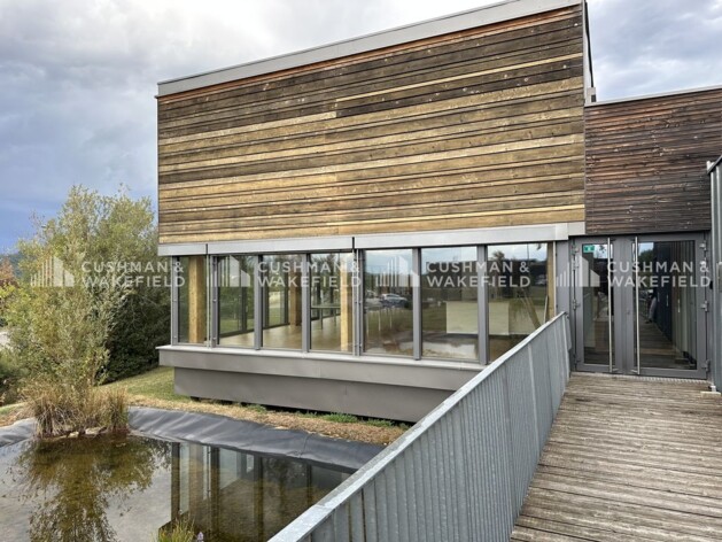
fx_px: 501
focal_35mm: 24
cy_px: 271
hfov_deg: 71.6
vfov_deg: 56.8
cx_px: 361
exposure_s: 1/228
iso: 80
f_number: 1.78
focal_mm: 6.86
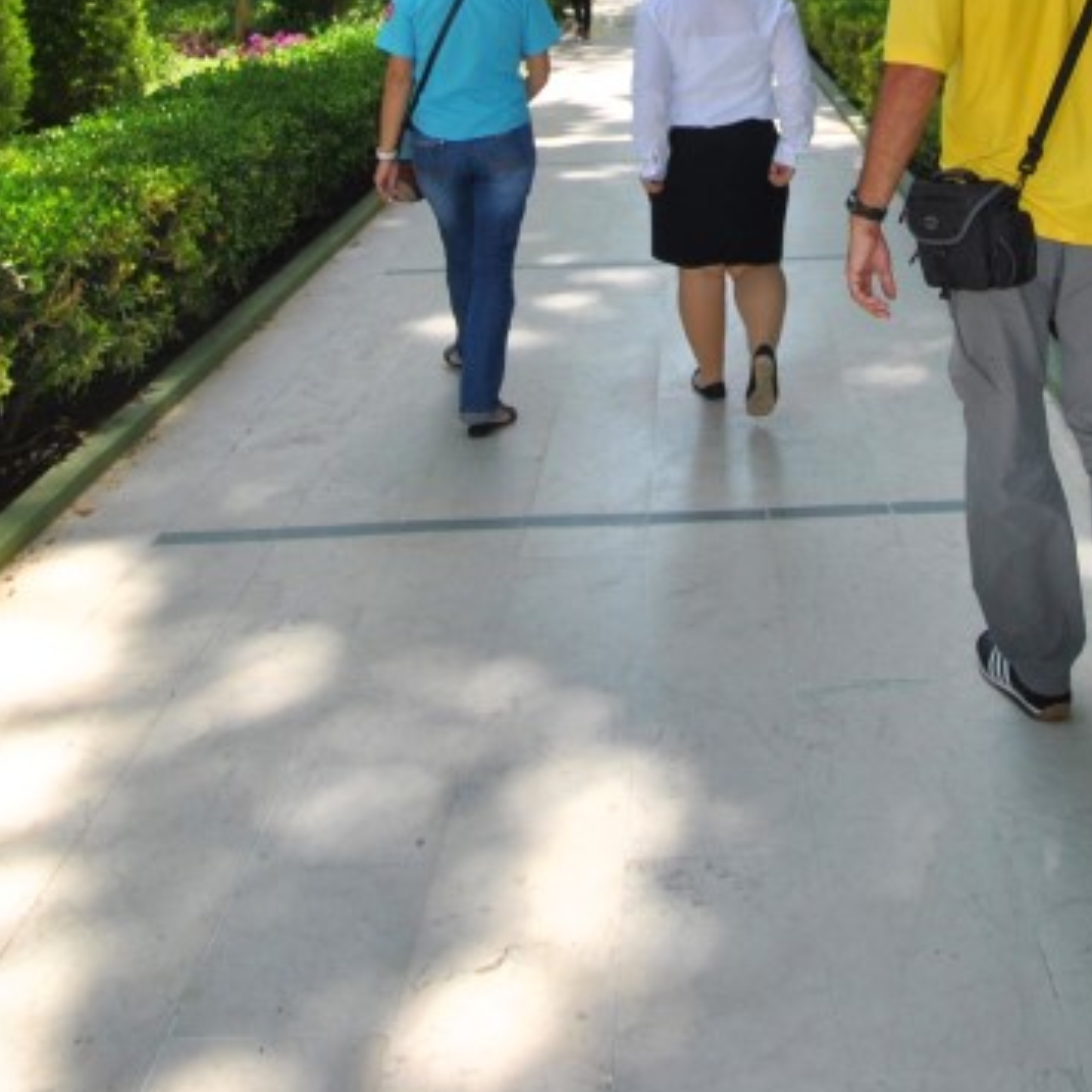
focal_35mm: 41
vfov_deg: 35.8
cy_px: -61
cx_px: 760
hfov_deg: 40.2
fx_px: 1463
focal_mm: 10
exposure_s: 1/200
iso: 100
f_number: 6.3
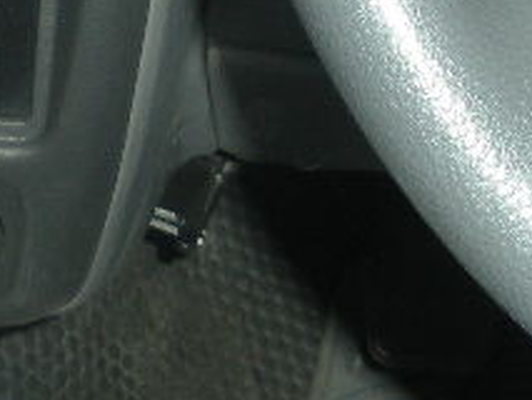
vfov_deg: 8.6
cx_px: 145
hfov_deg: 11.4
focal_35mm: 173
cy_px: 68
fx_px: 2660
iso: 117
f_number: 3.5
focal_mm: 6.3
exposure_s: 1/60
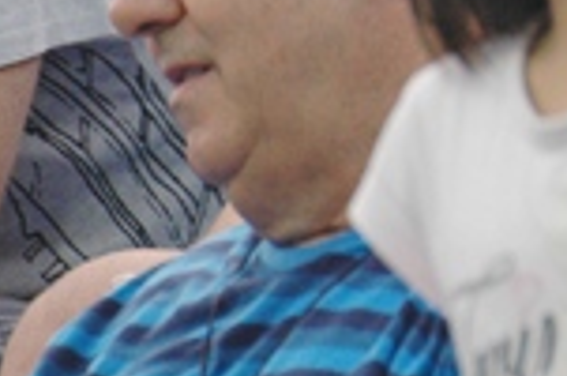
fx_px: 20510
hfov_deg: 1.6
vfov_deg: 1.0
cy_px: -83
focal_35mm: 1305
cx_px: 710
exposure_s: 1/320
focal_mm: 240
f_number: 5.6
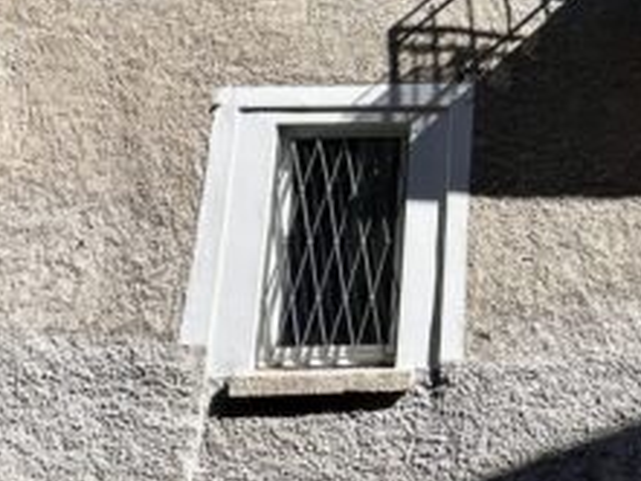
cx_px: 641
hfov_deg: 38.8
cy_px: -12
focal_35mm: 43
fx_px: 797
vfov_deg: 30.9
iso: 40
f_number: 2.2
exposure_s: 1/1319
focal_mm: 2.22
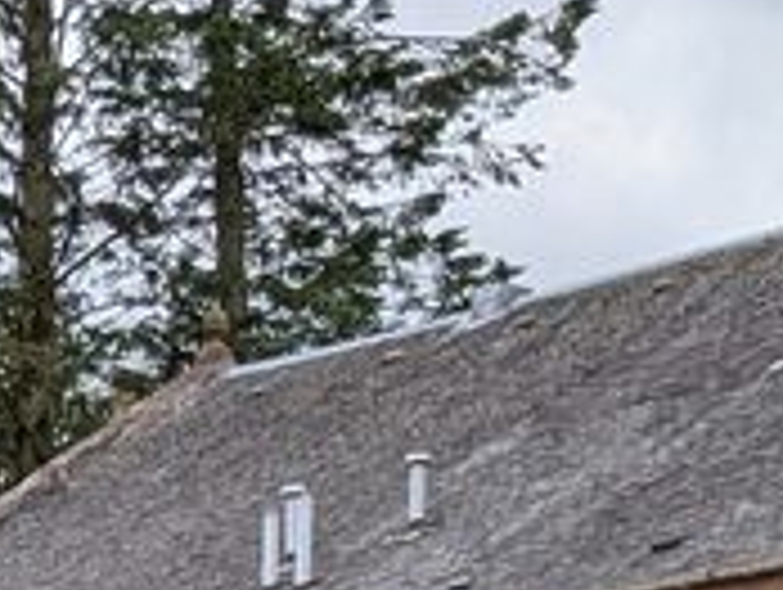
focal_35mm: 186
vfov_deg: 7.2
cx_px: -212
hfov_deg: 10.4
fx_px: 4213
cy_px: 1738
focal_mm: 4.38
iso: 44
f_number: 1.73
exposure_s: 1/1232
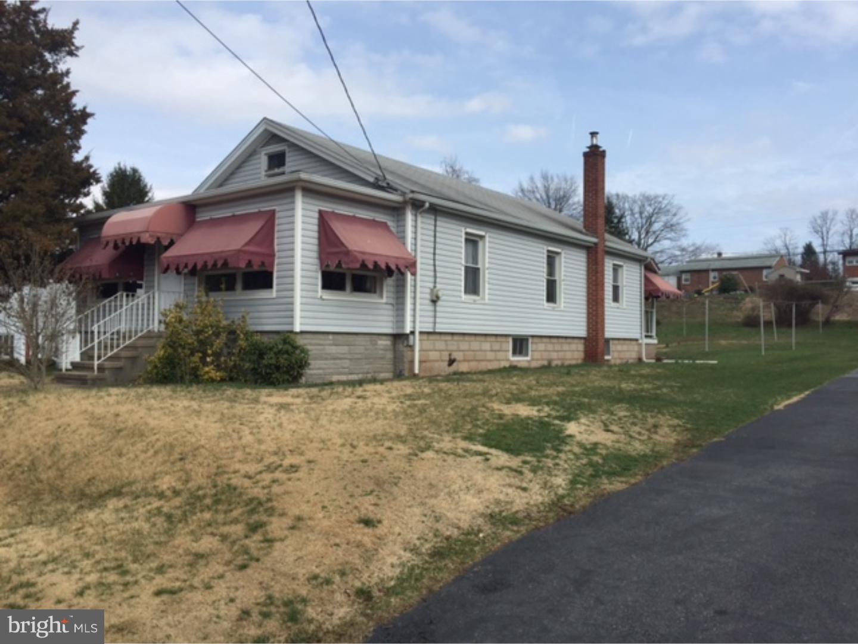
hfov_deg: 61.7
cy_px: 322
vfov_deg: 48.2
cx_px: 429
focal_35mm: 29
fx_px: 719
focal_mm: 4.15
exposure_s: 1/1980
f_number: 2.2
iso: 32
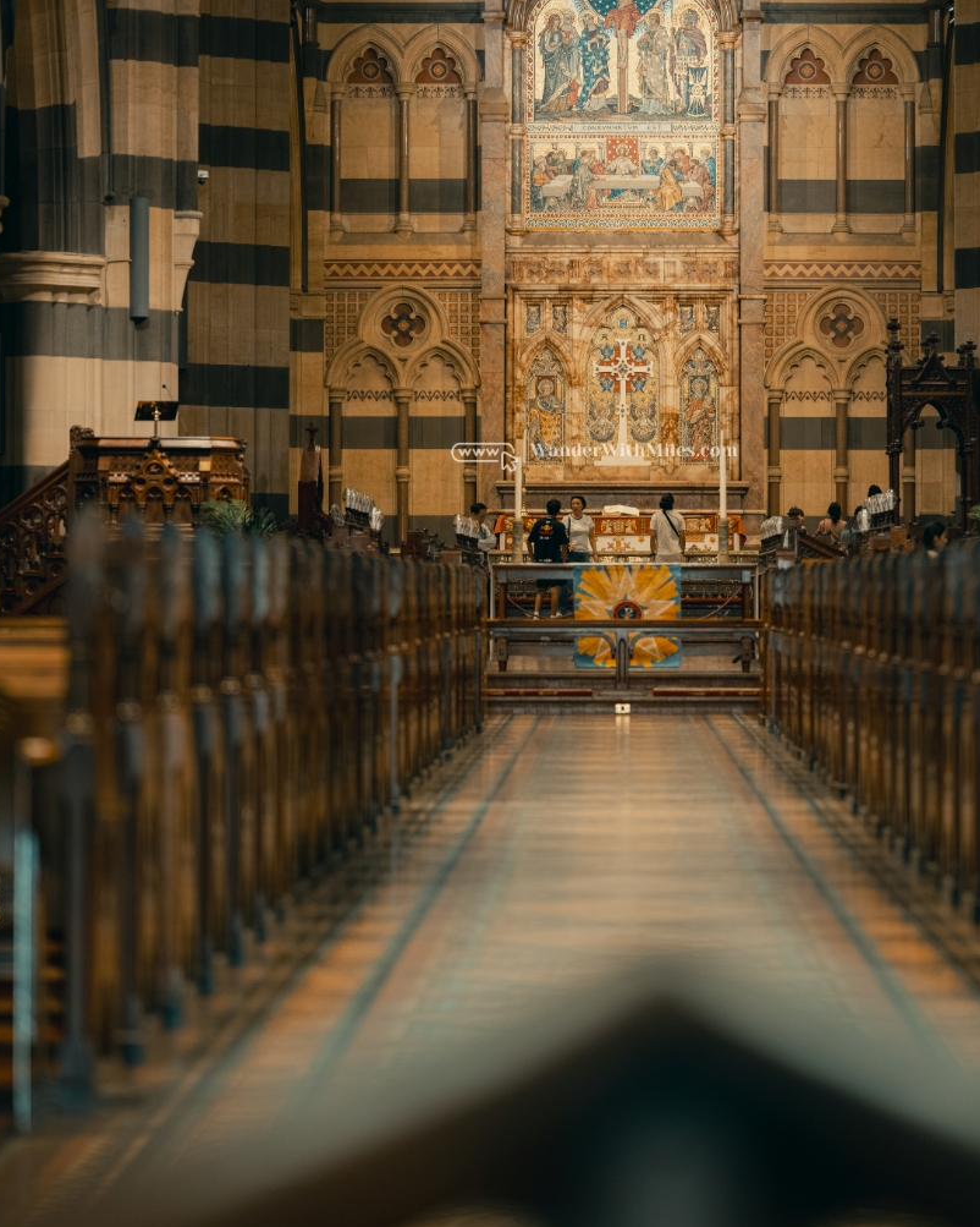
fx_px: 4606
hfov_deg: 12.1
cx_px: 594
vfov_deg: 15.1
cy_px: 458
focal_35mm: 127
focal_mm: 110
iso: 800
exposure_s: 1/55
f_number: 2
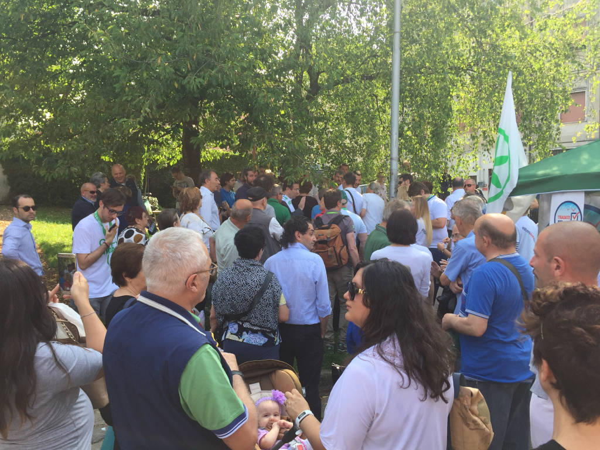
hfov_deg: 61.7
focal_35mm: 29
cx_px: 300
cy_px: 225
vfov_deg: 48.2
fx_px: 503
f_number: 2.2
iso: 32
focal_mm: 4.15
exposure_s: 1/388
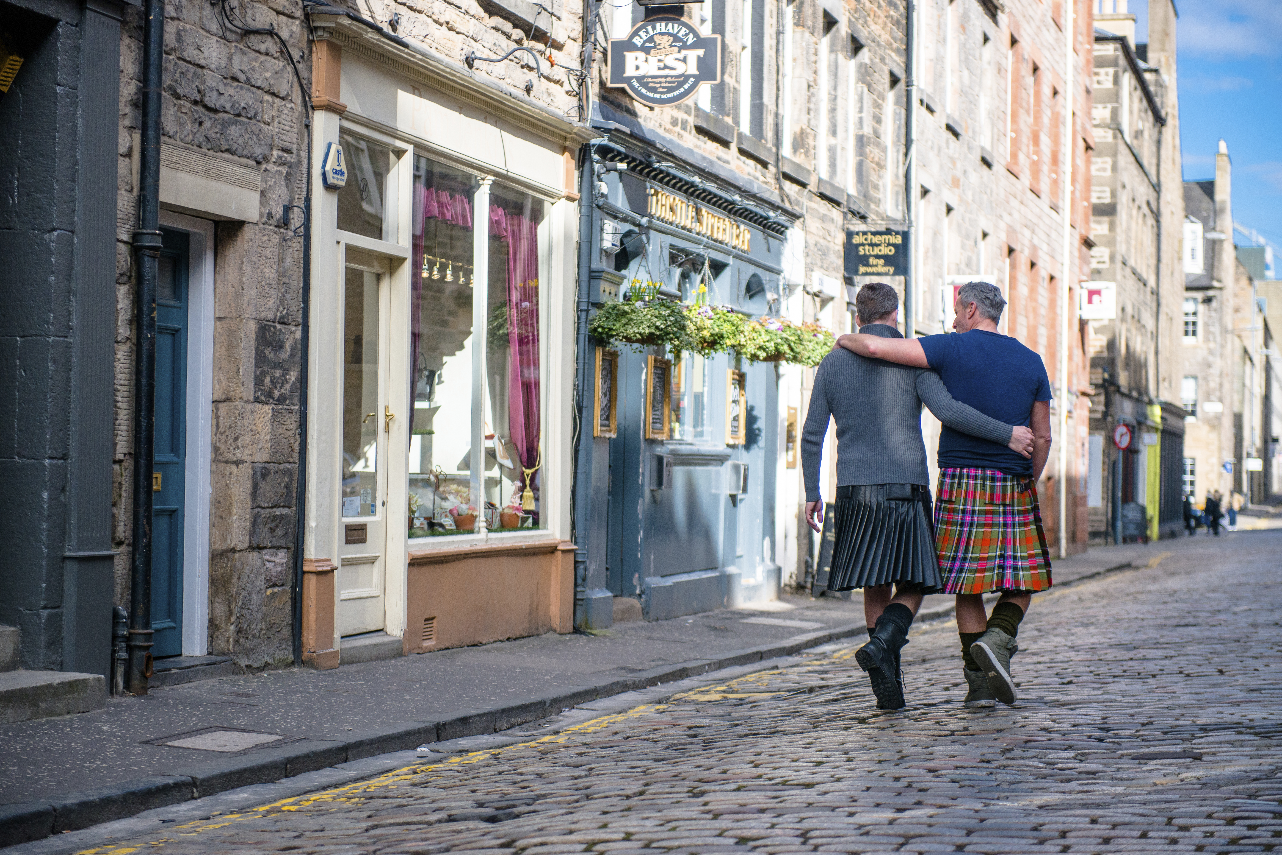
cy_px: 428
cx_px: 641
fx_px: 2493
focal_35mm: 70
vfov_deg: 19.5
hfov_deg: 28.8
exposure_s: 1/5000
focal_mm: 70
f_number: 2.8
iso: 500
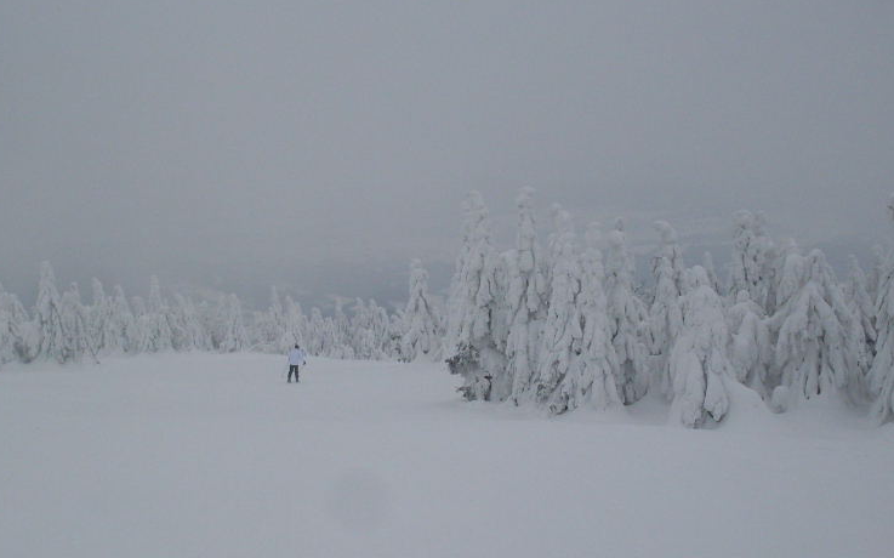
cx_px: 372
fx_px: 1364
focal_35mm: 56
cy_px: 315
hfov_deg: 36.2
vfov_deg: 23.1
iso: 80
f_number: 8.4
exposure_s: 1/350
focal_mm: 6.3
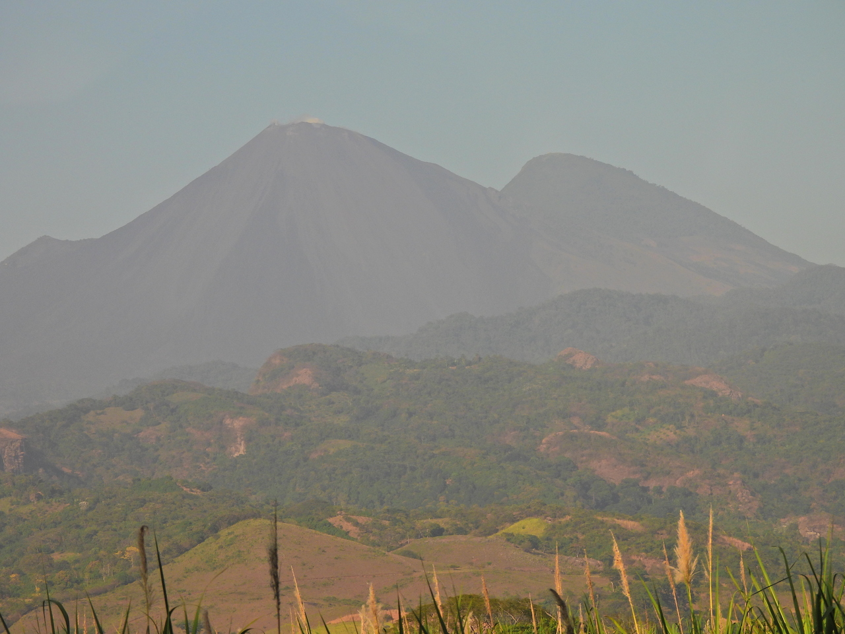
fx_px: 5859
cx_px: 422
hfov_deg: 8.2
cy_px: 317
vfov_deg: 6.2
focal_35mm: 240
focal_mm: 42.8
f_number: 4.5
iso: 100
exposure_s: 1/320
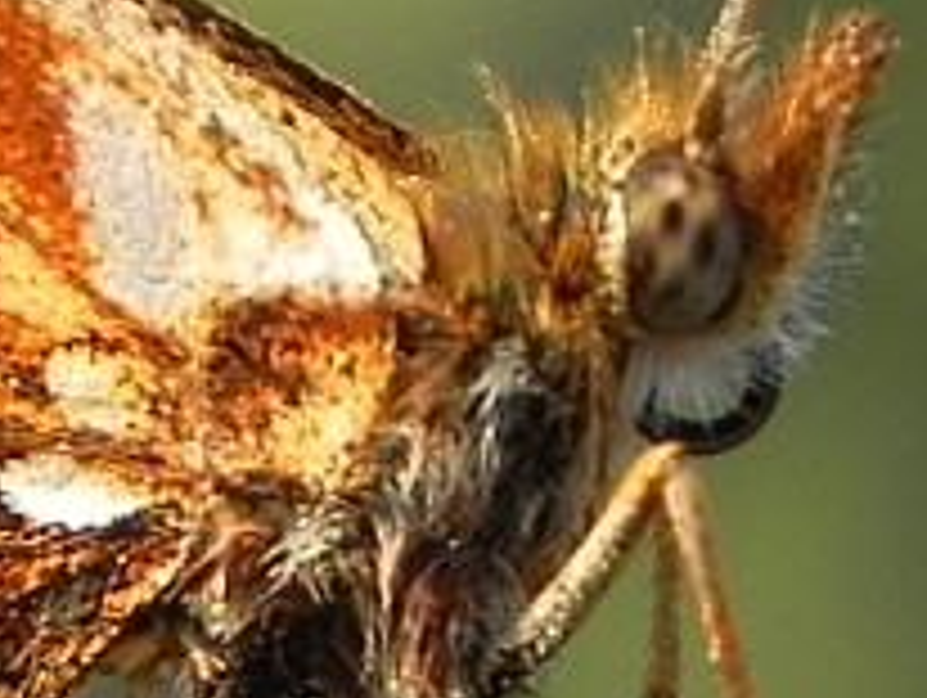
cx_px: -468
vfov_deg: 2.9
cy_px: 531
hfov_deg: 3.8
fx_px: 13968
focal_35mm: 521
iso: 160
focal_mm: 18.8
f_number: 4.5
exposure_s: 1/165
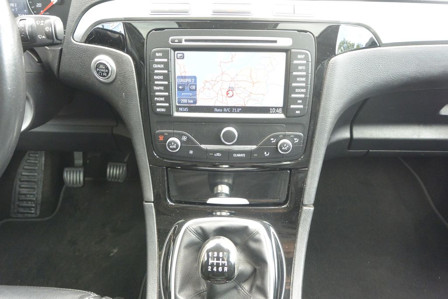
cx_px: 224
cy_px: 150
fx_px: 361
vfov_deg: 45.0
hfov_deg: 63.7
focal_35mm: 29
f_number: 3.5
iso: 720
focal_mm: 11
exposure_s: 1/60
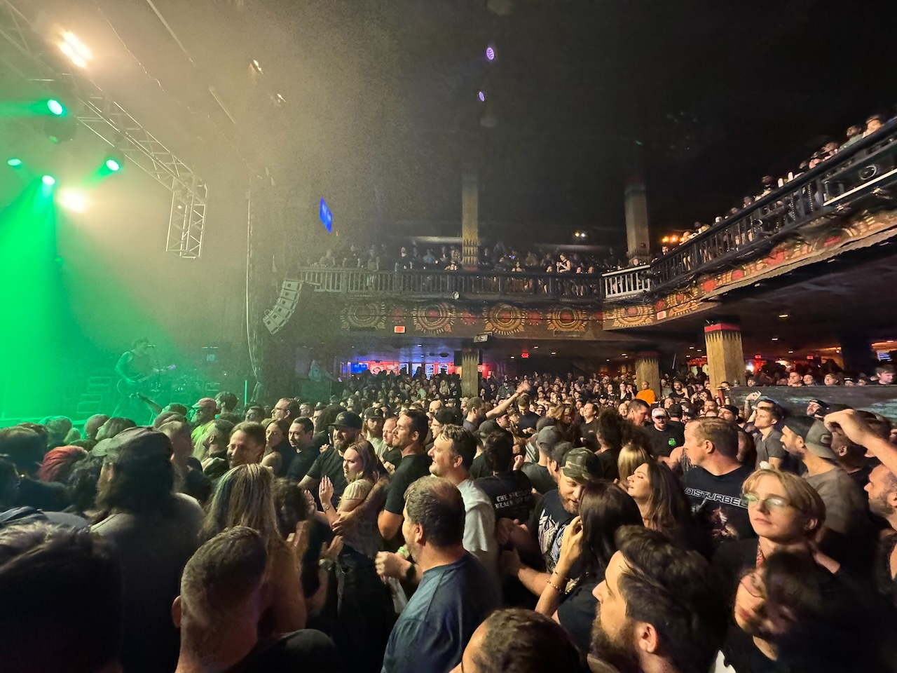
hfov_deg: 102.1
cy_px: 336
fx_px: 363
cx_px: 448
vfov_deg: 85.7
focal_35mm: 14
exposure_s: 1/50
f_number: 2.2
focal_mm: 2.22
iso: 1250
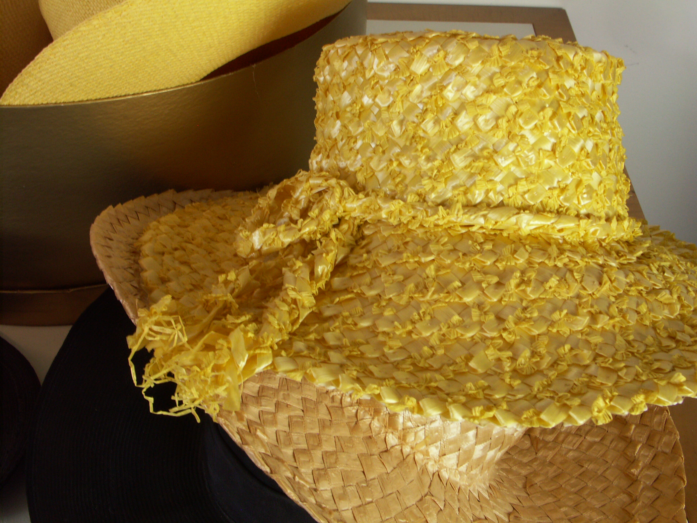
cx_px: 348
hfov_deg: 42.9
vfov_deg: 32.9
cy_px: 262
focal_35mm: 44
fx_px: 886
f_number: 7.1
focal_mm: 11.31
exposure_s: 1/13
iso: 100
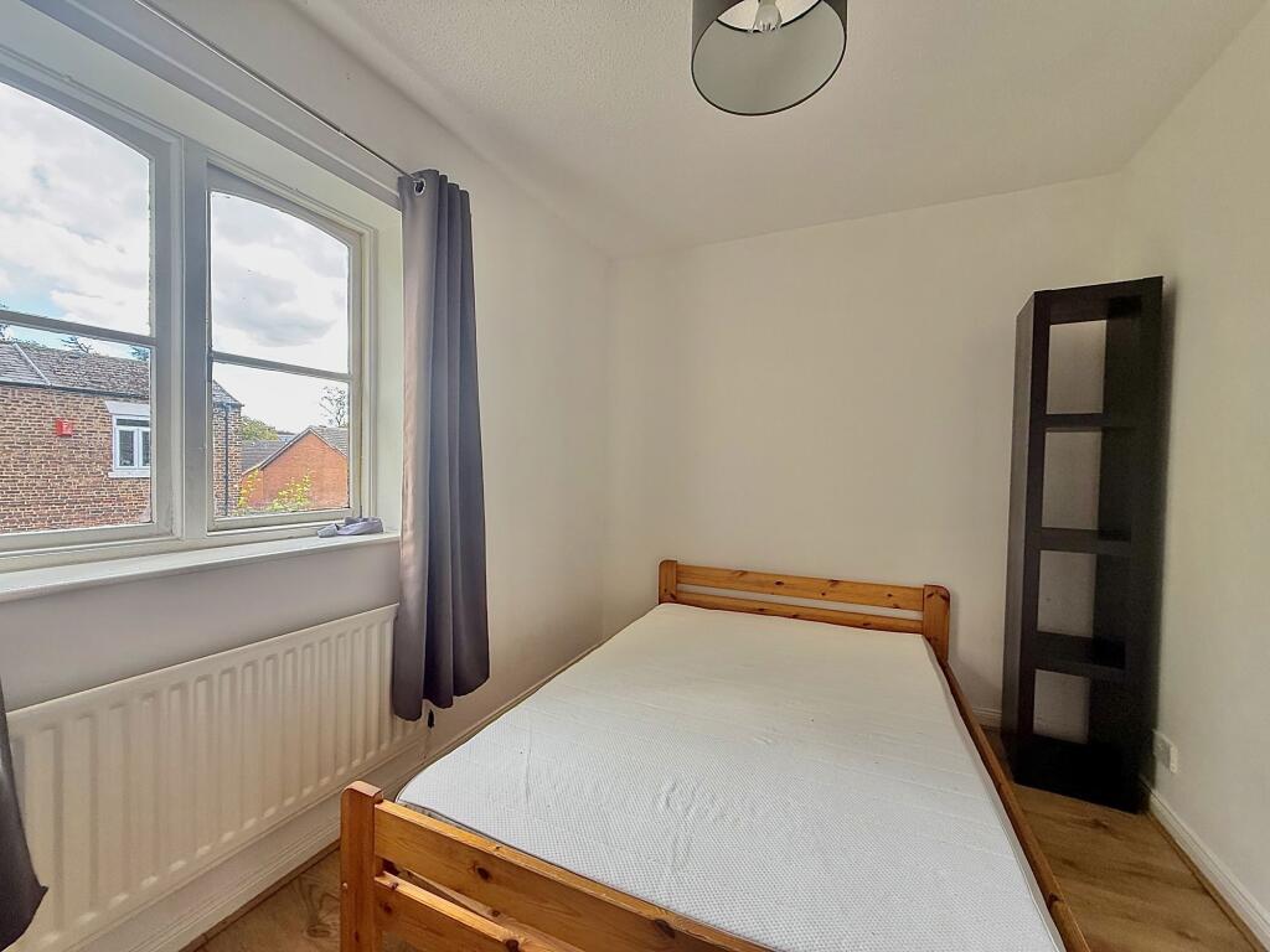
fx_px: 514
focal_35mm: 14
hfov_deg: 102.1
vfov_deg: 85.7
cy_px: 476
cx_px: 635
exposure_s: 1/99
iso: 160
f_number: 2.2
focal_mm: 2.22
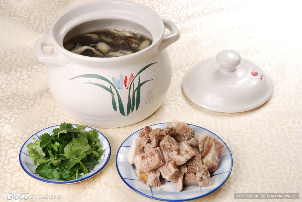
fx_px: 882
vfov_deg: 13.1
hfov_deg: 19.4
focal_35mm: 105
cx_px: 151
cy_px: 101
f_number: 14
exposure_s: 1/125
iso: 100
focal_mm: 70
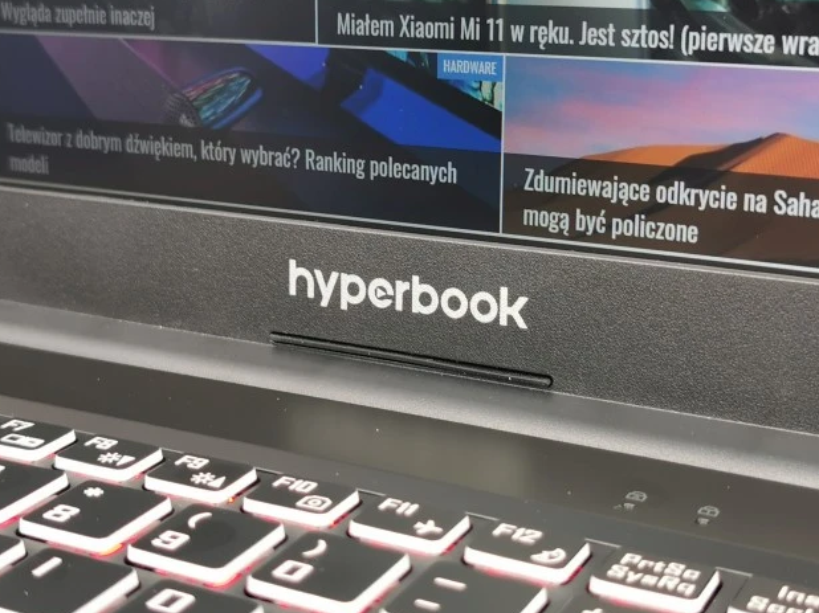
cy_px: 297
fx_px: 1348
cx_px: 404
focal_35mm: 57
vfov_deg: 25.6
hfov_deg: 33.8
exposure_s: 1/100
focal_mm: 5.56
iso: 64
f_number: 1.6
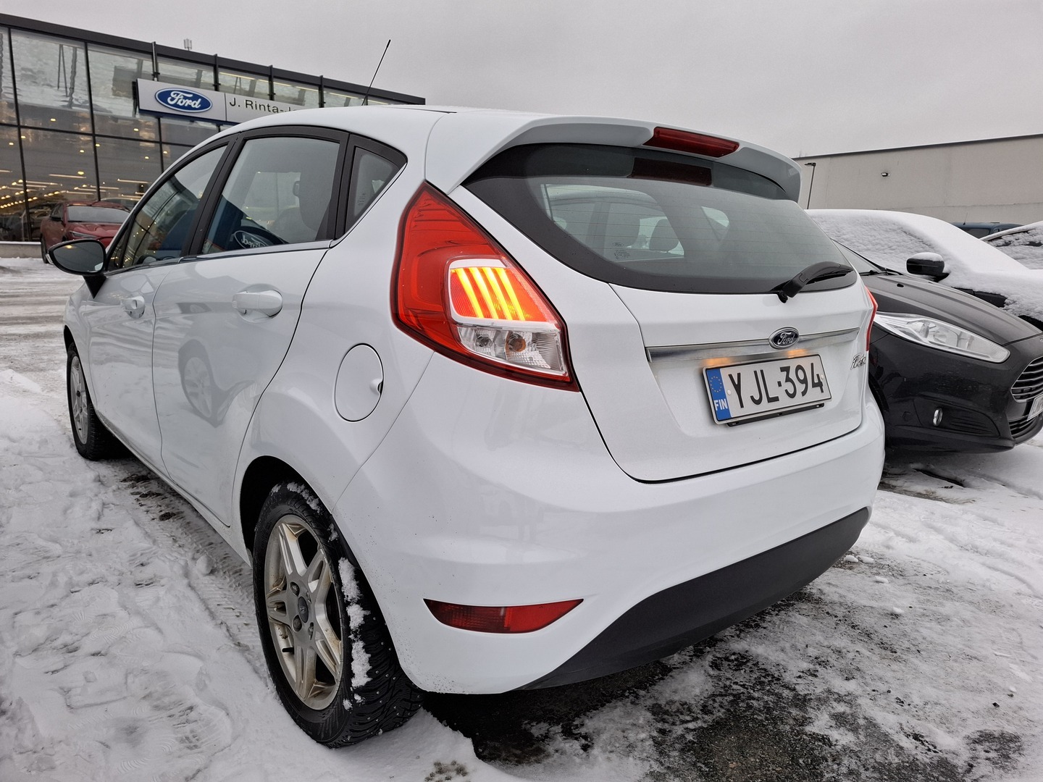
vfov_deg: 58.9
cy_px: 391
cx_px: 522
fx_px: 693
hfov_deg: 73.9
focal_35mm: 23
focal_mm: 5.54
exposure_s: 1/100
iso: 50
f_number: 1.8
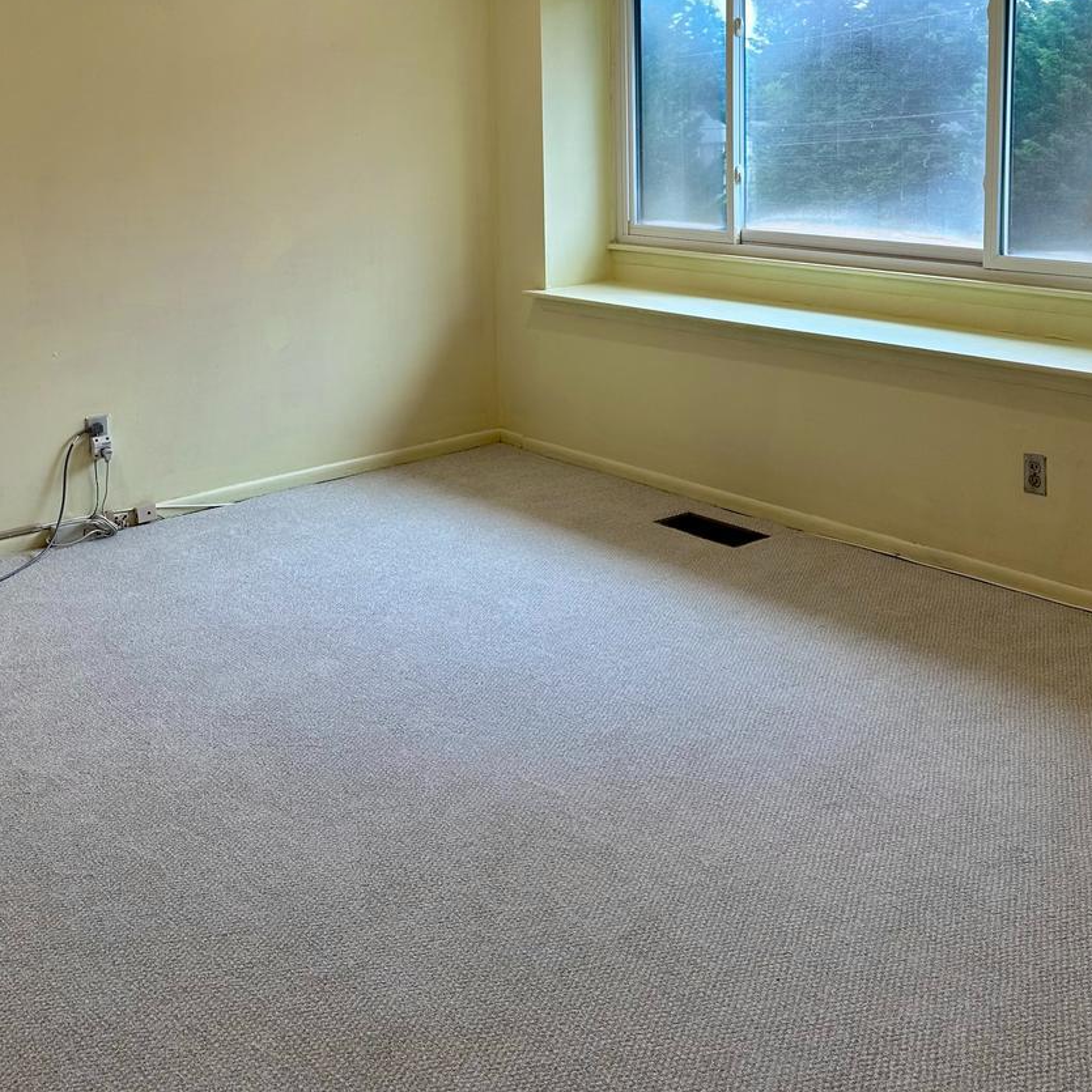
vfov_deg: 41.4
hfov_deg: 42.8
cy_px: 256
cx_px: 606
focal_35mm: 39
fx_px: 1392
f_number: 1.78
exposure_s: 1/120
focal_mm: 6.86
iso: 80
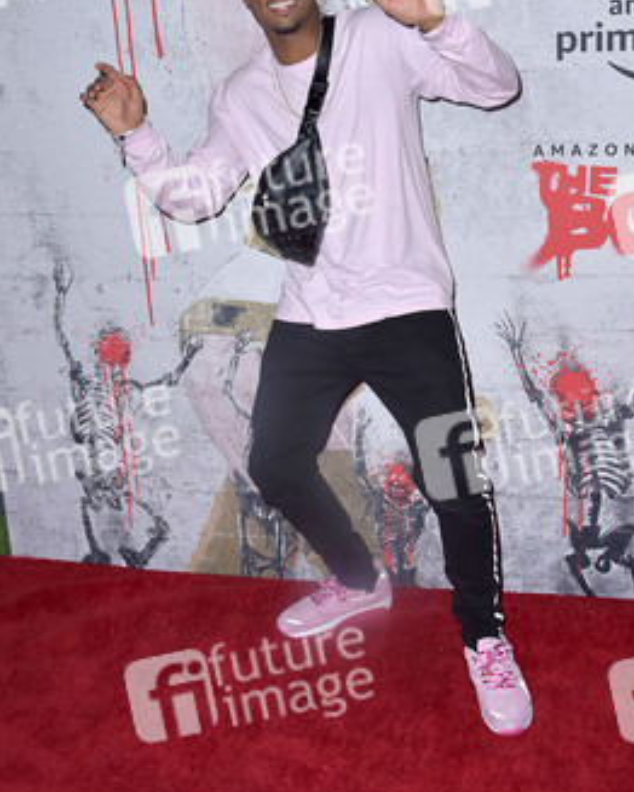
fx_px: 914
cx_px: 321
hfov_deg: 38.3
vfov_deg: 46.6
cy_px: 322
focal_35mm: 39
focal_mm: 34
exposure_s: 1/250
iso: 320
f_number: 7.1
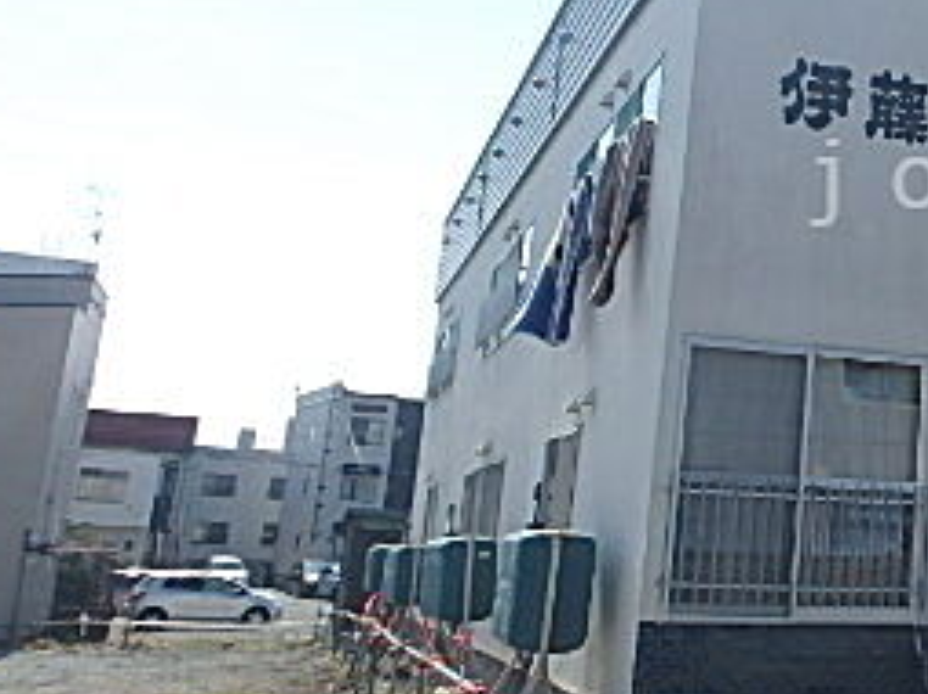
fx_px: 1420
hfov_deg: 31.4
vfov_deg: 27.1
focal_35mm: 53
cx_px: 1060
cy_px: 183
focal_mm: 3.7
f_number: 6
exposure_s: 1/500
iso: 125
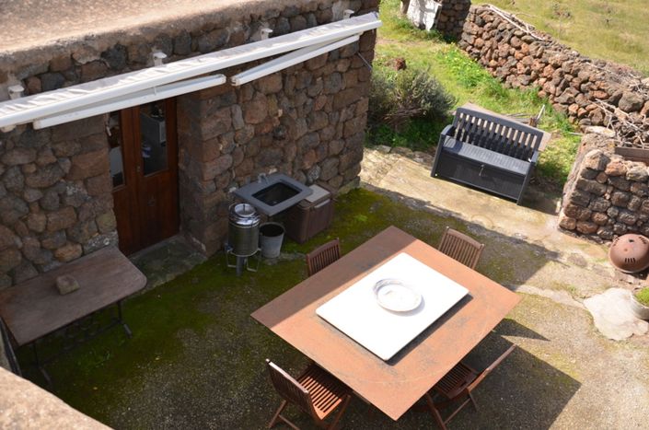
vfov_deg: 36.7
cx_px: 324
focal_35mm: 36
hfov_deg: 53.2
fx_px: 648
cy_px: 215
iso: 100
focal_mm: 24
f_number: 5.6
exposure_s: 1/200
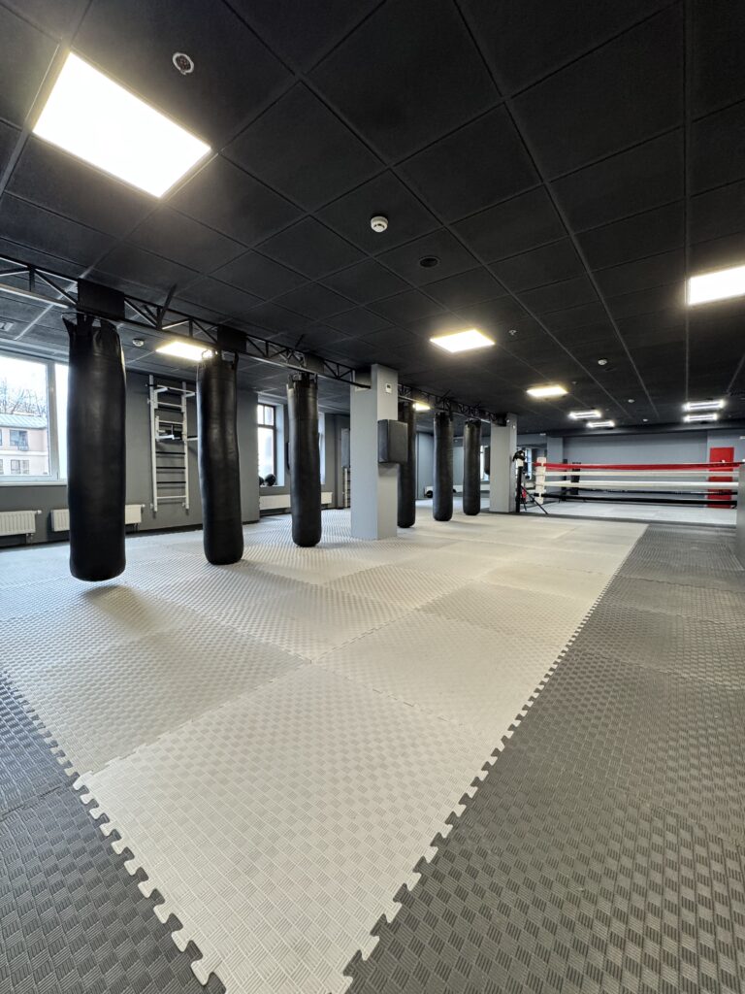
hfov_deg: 85.7
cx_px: 372
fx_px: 402
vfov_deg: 102.1
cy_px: 497
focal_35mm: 14
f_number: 2.2
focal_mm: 2.22
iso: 250
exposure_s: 1/50
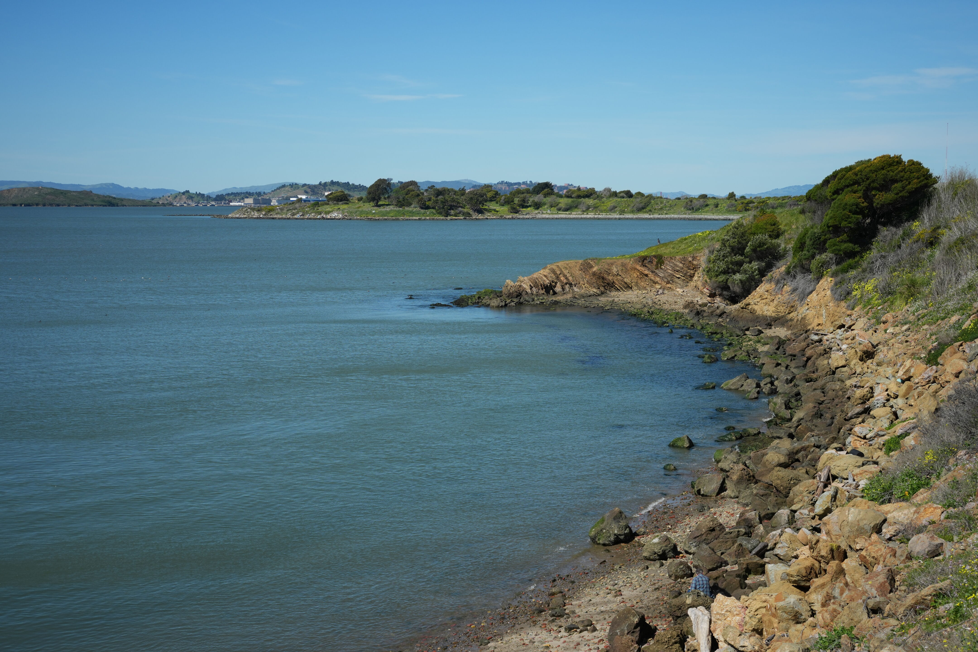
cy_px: 326
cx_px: 489
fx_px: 1521
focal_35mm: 56
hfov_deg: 35.6
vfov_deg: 24.2
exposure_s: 1/2000
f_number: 5.6
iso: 250
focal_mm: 56
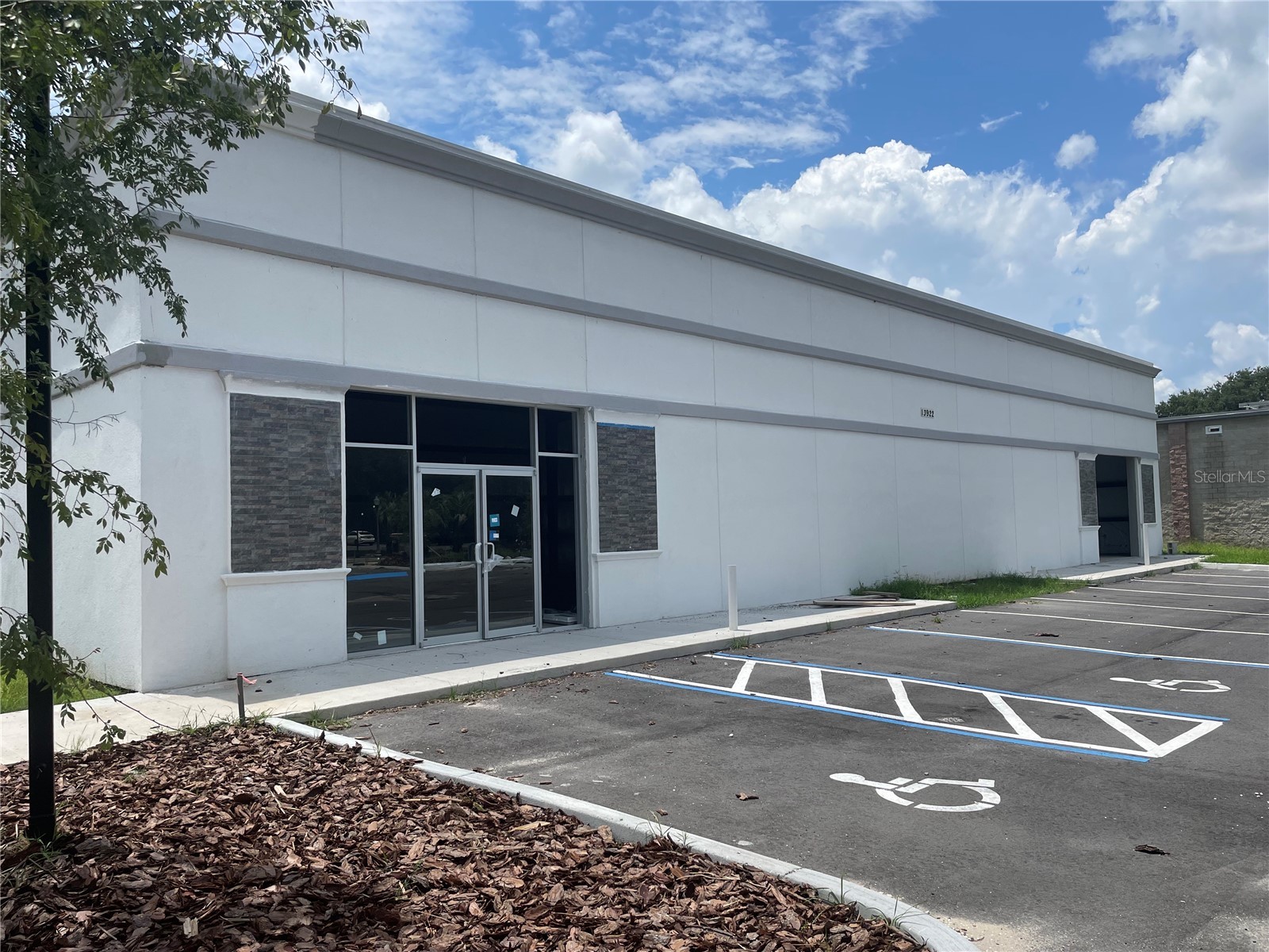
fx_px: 953
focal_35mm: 26
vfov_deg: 53.1
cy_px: 476
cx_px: 634
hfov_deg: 67.3
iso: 32
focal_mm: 4.2
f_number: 1.6
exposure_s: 1/4831
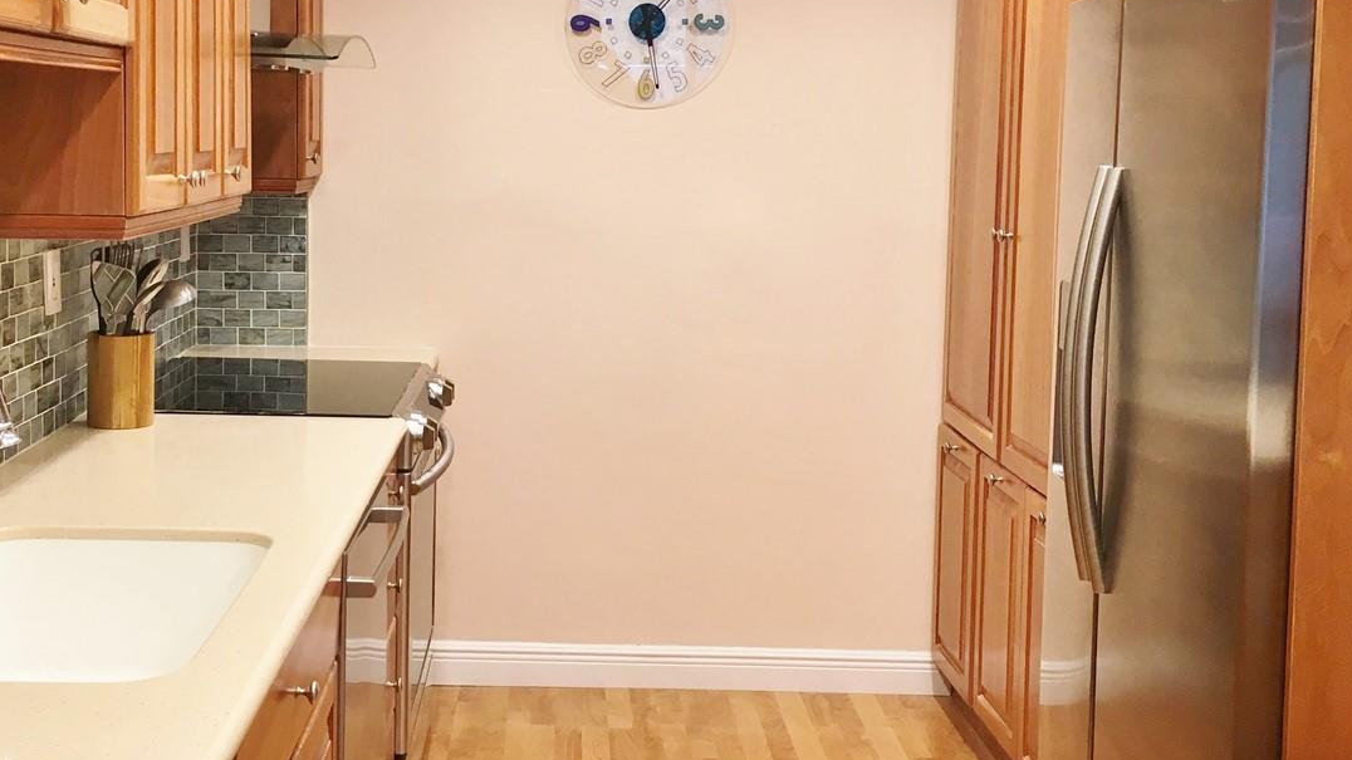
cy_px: 254
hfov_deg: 43.5
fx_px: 1685
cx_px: 542
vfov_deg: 25.3
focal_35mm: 47
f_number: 2.2
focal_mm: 4.15
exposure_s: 1/30
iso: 32
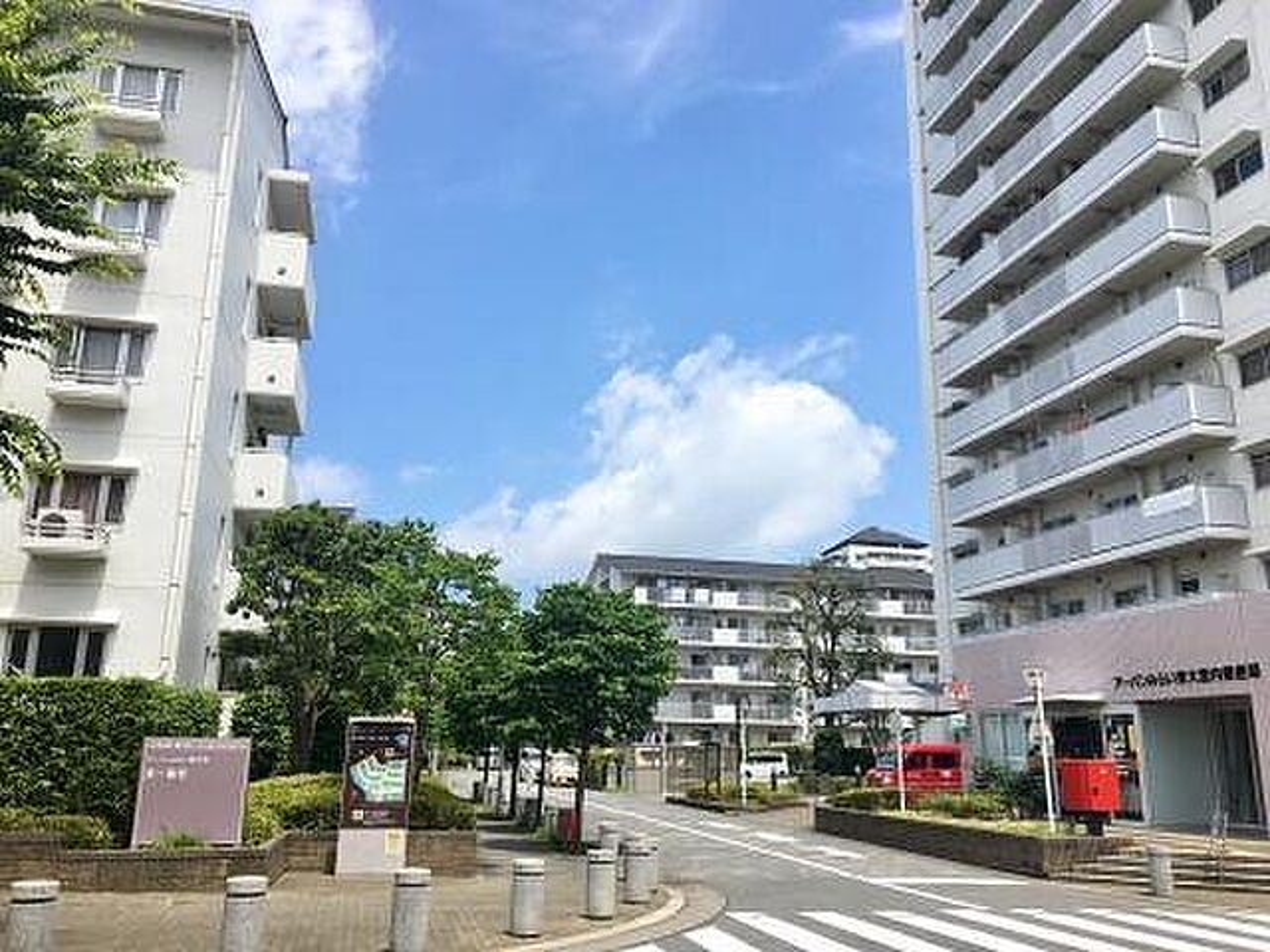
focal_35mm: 29
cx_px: 635
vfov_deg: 48.2
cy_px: 476
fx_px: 1064
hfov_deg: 61.7
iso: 25
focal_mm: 4.15
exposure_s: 1/855
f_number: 2.2
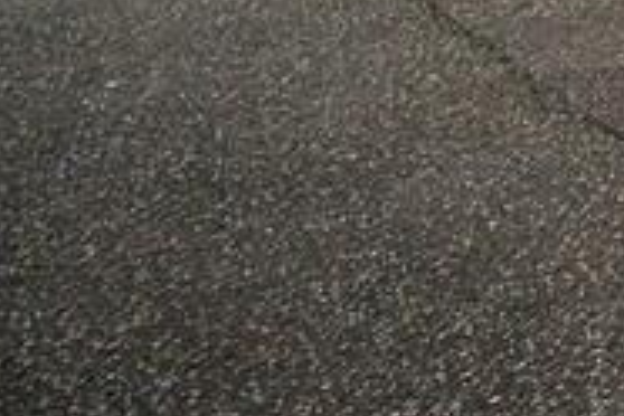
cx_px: 1634
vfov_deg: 12.8
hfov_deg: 13.5
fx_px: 1525
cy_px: -503
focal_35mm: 88
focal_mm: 10.6
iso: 160
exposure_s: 1/160
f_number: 9
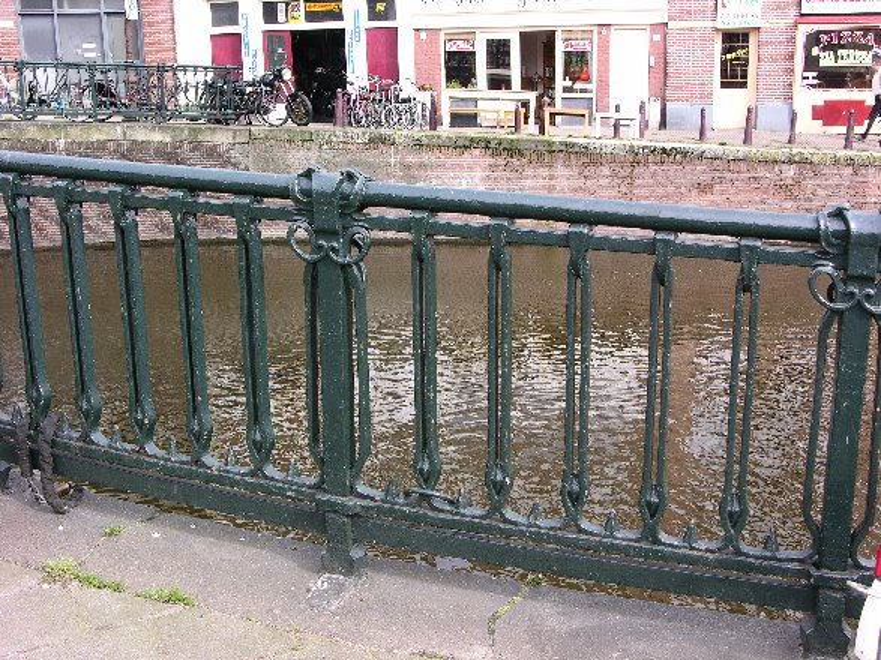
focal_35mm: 46
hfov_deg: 41.2
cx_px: 440
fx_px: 1170
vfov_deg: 31.5
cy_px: 330
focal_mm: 11.6
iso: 50
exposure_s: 1/59.6
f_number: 5.3
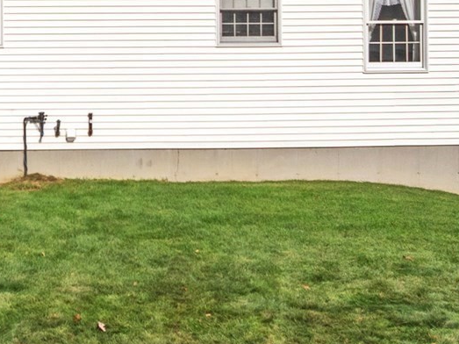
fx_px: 1246
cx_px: 87
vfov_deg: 15.4
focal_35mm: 94
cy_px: -4
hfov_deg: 20.6
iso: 120
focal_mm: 12.29
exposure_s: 1/240
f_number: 2.8
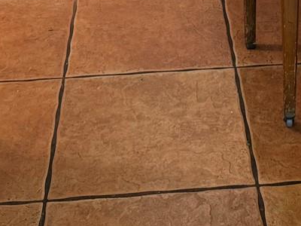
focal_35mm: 96
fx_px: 835
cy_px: -199
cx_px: 247
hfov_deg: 20.2
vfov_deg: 13.6
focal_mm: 6.86
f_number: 1.78
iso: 200
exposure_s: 1/60
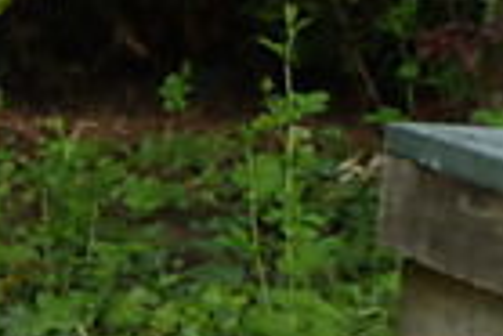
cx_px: -800
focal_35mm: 263
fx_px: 3678
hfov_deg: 7.2
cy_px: 260
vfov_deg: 5.2
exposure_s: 1/125
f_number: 4
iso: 80
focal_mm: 7.3
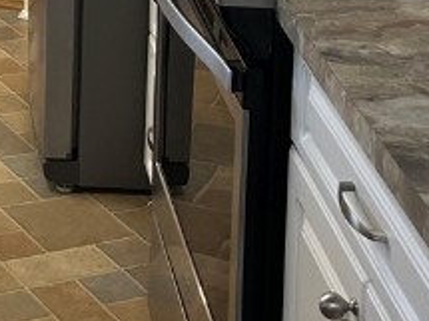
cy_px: -279
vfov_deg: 11.0
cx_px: -172
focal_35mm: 124
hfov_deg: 15.0
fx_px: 1536
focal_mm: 5.1
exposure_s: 1/120
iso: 100
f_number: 1.6
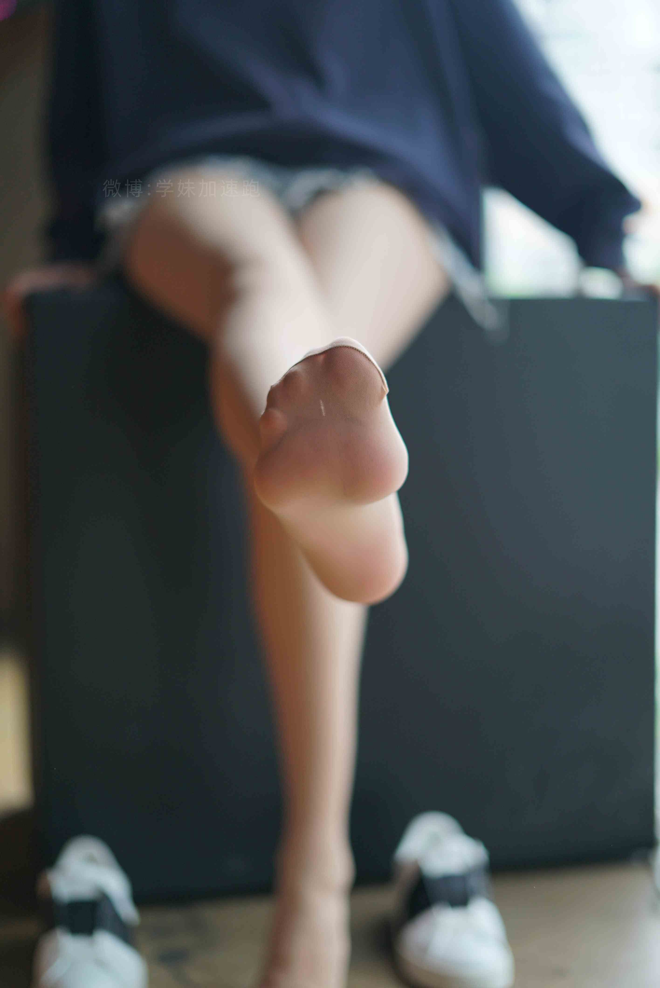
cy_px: 494
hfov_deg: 27.0
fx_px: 1373
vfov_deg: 39.6
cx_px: 330
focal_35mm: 50
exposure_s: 1/250
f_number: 1.8
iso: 160
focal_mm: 50
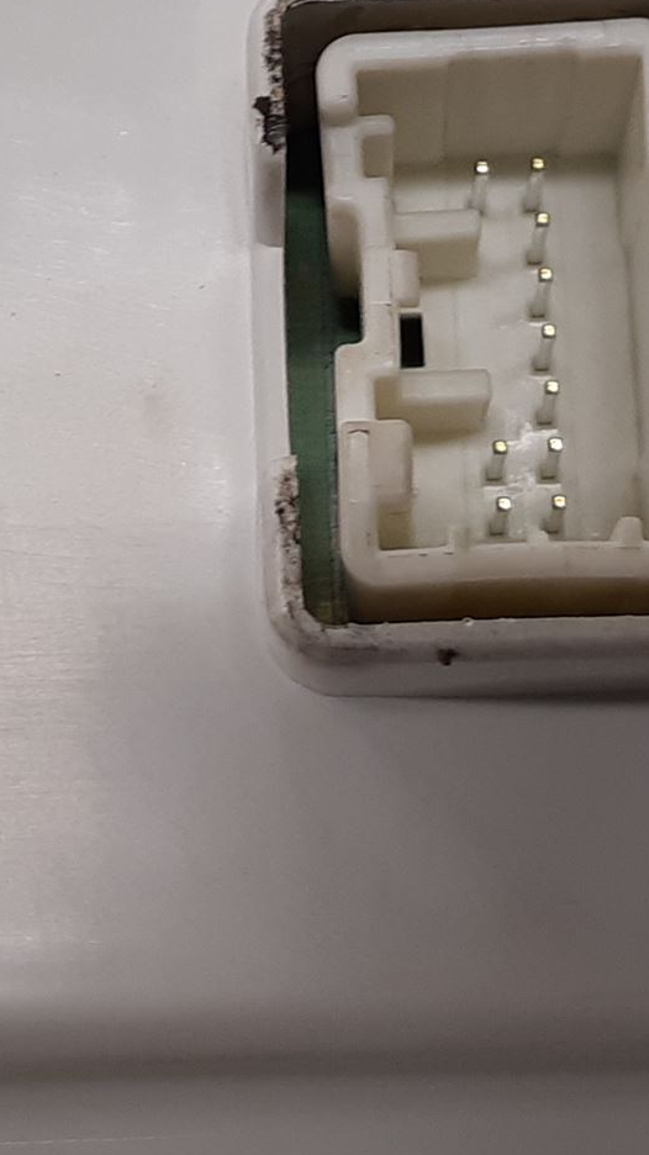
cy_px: 341
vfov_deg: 33.4
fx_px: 1898
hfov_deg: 19.3
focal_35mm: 62
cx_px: 211
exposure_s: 1/50
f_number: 1.7
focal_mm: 3.93
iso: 50
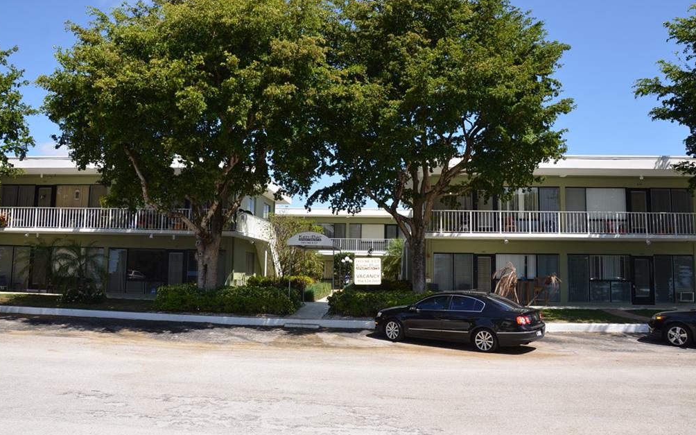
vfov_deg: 44.5
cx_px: 345
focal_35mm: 28
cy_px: 207
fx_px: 531
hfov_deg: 66.5
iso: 100
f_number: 7.1
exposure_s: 1/250
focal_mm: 18
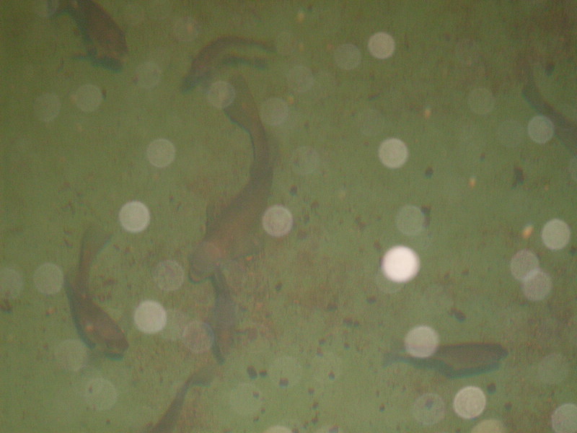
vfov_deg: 14.4
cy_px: 216
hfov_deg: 19.1
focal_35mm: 103
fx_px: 1717
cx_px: 288
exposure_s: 1/60
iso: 160
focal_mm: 17.1
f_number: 4.8
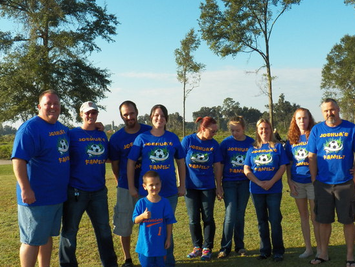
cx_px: 212
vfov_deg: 31.5
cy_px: 133
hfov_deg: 41.1
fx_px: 472
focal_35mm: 46
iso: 125
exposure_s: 1/800
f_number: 4
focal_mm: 6.3
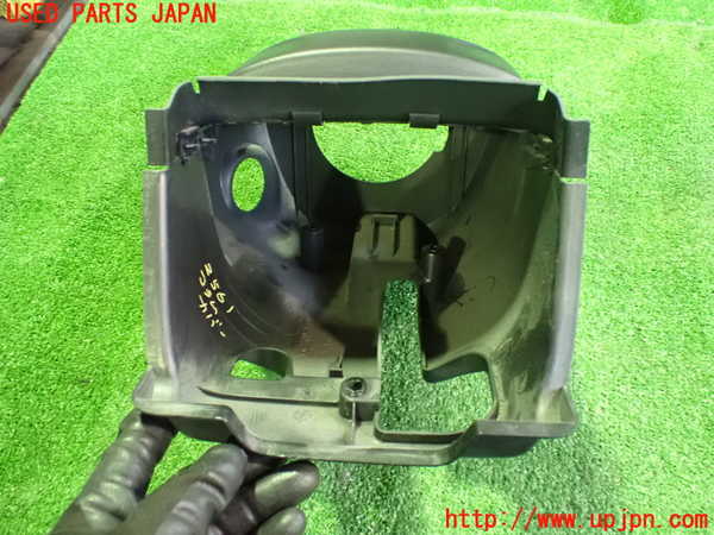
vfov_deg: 46.8
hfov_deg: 60.0
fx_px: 619
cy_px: 268
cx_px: 357
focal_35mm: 30
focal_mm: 5.4
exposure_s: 1/25
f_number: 2.3
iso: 1600
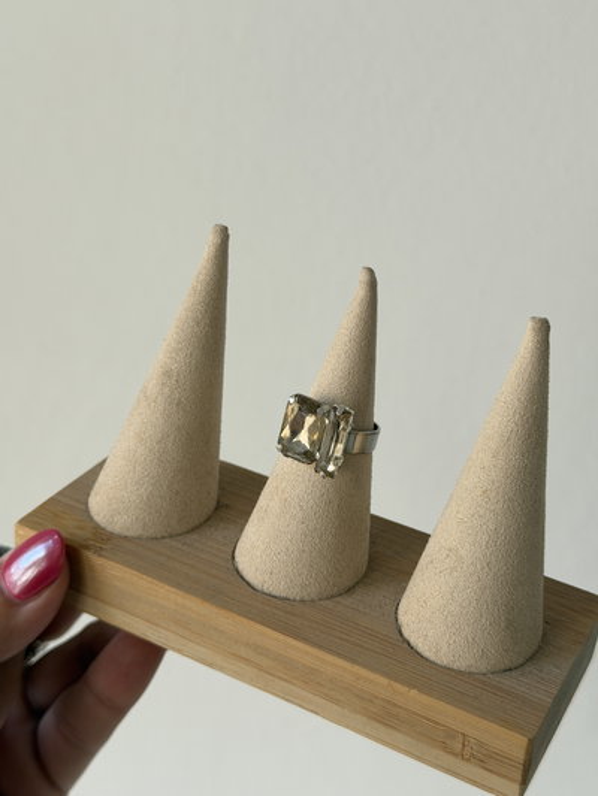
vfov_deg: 39.6
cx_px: 299
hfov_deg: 30.3
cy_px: 398
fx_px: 1105
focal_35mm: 48
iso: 50
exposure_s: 1/146
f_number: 1.78
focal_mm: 6.76
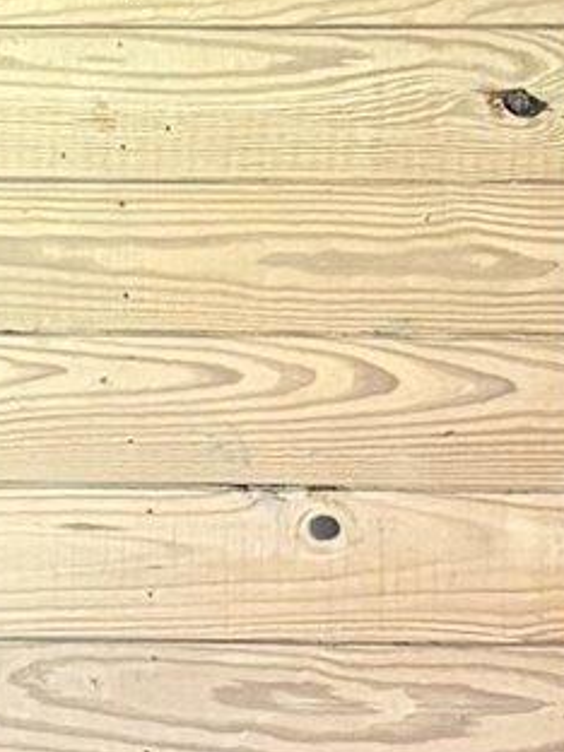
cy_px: 1145
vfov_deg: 10.0
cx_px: 1704
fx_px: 4171
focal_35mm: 192
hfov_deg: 6.9
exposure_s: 1/60
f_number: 1.6
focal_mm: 5.96
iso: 500
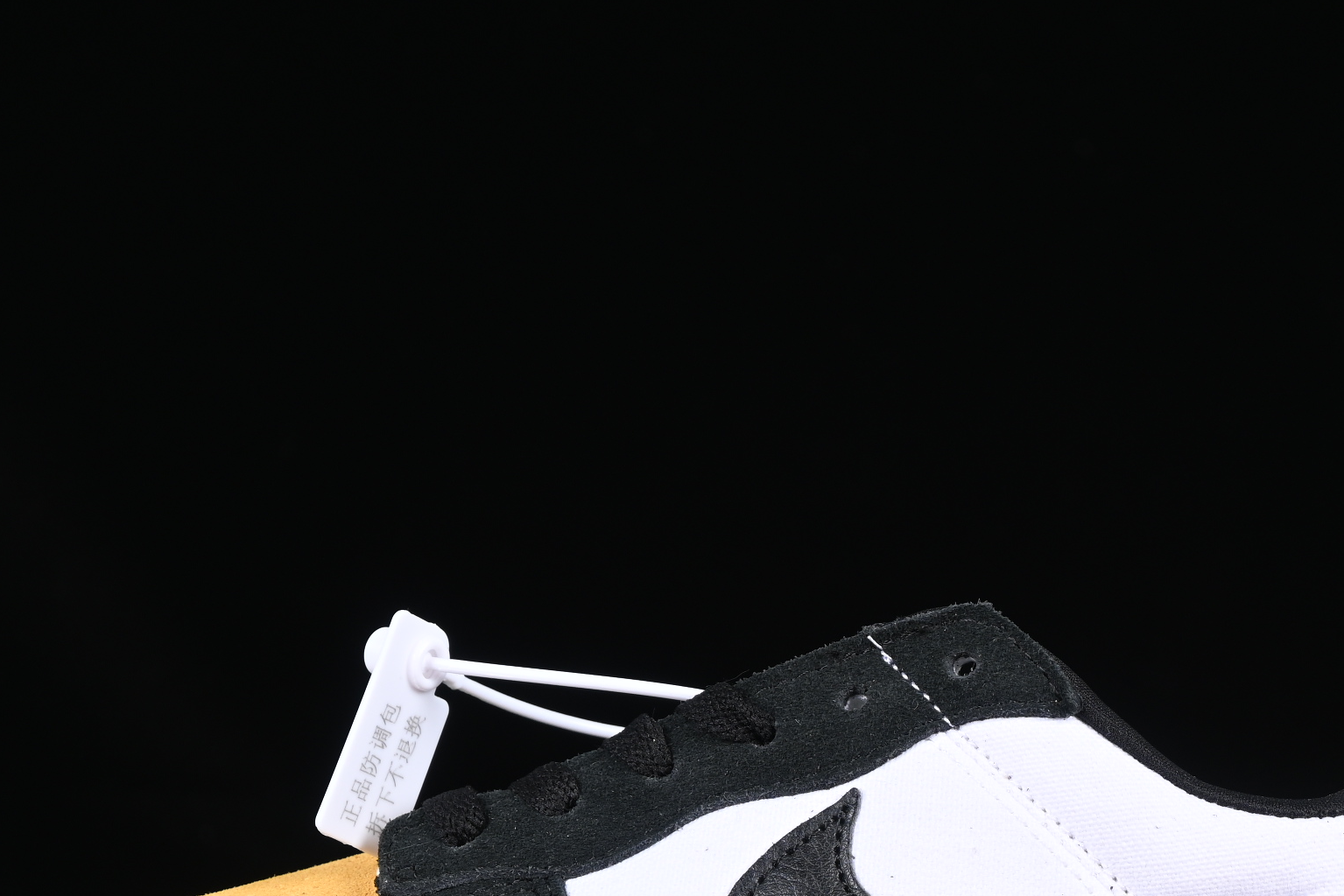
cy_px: 759
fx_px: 5078
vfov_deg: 10.1
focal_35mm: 136
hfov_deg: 15.1
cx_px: 772
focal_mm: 50
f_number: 6.3
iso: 160
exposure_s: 1/60
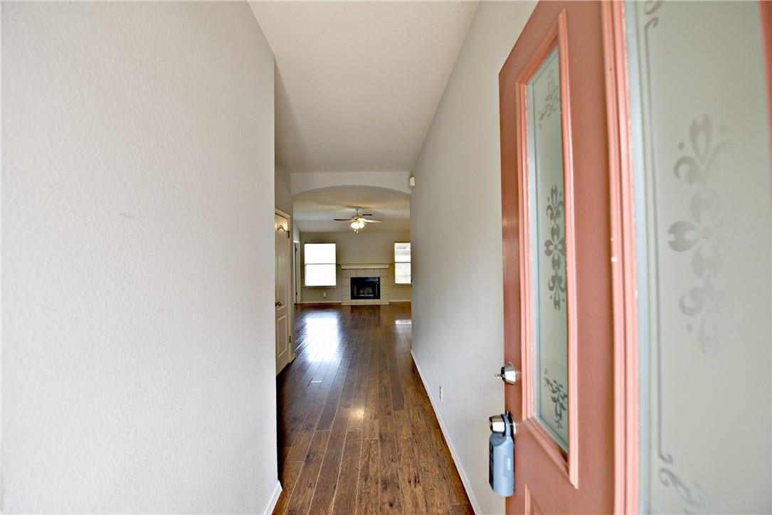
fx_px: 300
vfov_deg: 81.2
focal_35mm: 14
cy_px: 258
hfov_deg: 104.2
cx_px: 386
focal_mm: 14
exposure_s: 1/100
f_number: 5
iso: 400
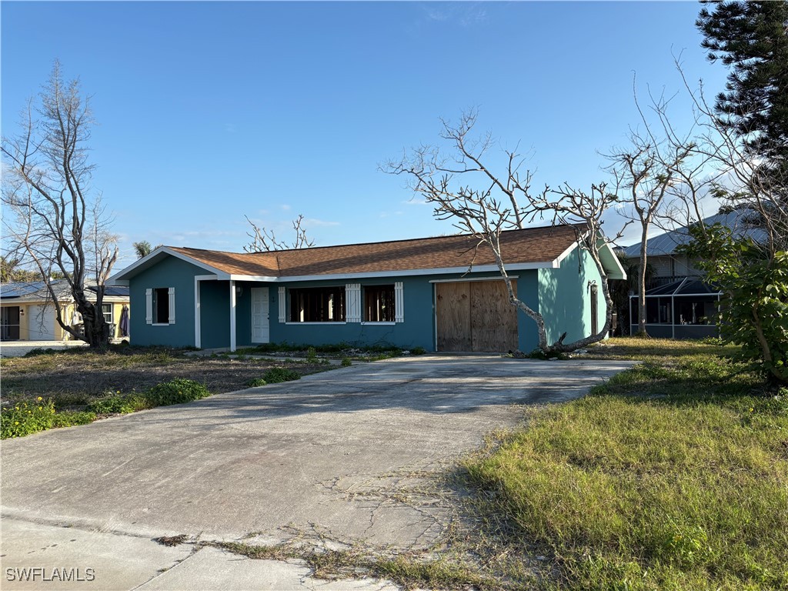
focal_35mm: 26
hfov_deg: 67.3
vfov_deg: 53.1
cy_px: 296
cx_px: 394
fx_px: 592
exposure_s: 1/2075
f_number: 1.6
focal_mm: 5.96
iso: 50
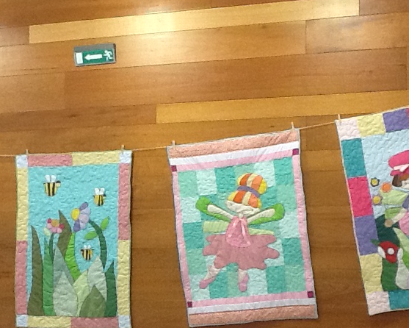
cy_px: 231
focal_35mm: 74
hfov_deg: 25.5
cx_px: 119
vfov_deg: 20.6
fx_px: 896
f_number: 2.4
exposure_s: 1/30
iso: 160
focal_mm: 2.03
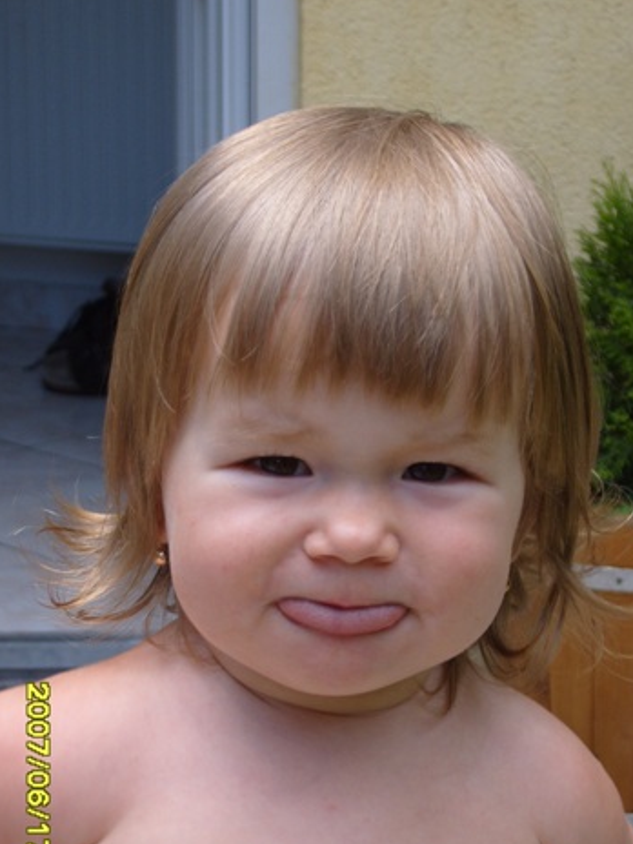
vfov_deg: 18.5
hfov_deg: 14.0
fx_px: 2584
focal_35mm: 106
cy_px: 511
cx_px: 362
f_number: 4.5
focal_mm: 17
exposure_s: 1/125
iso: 80
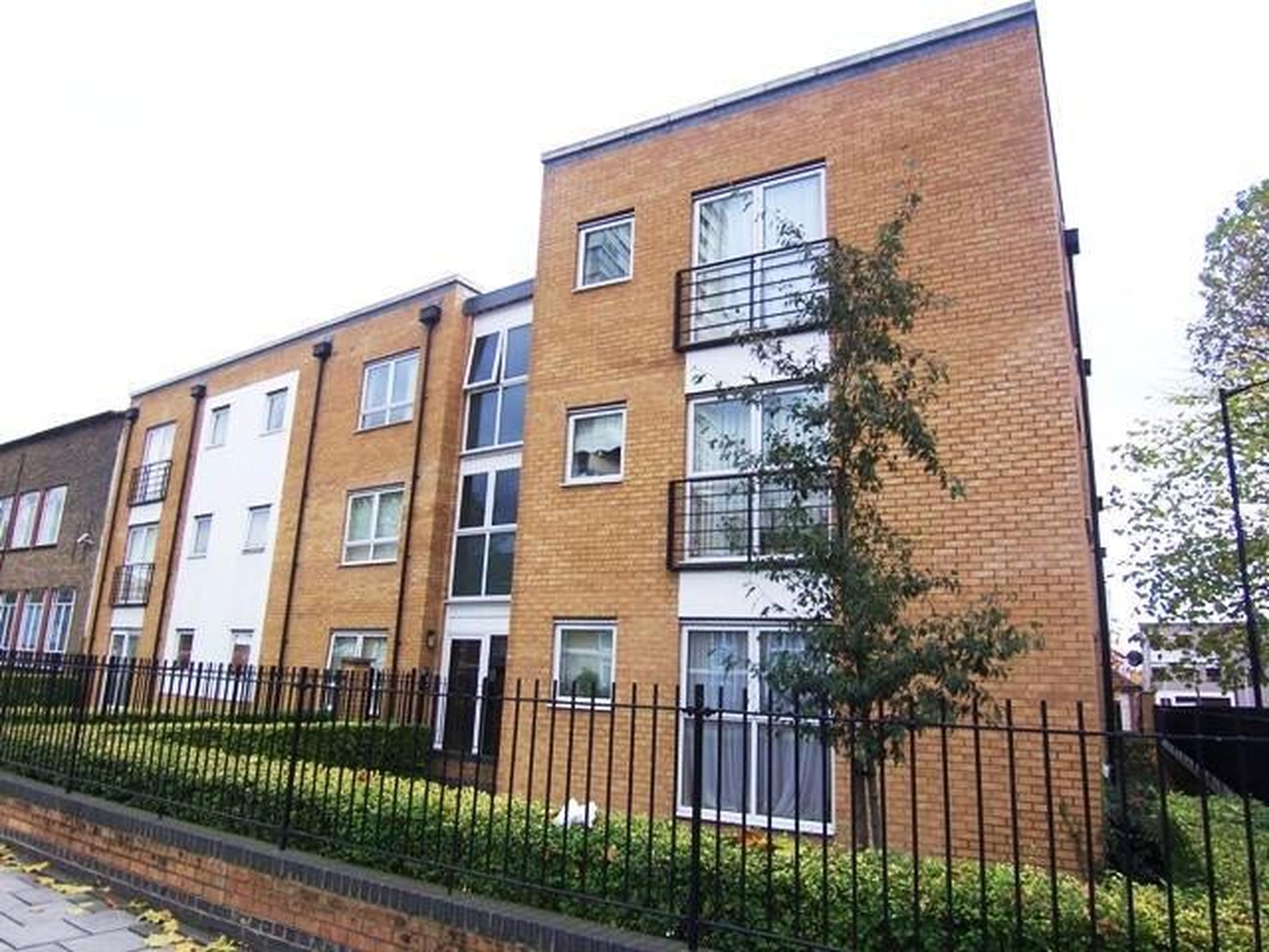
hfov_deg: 73.9
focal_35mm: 23
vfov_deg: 58.9
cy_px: 476
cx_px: 634
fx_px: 843
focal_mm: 3.8
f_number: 2.8
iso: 64
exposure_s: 1/50
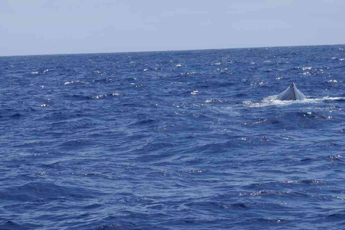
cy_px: 115
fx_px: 2396
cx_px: 172
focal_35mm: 250
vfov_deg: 5.5
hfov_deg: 8.2
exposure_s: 1/1000
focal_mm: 91
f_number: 5.9
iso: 125
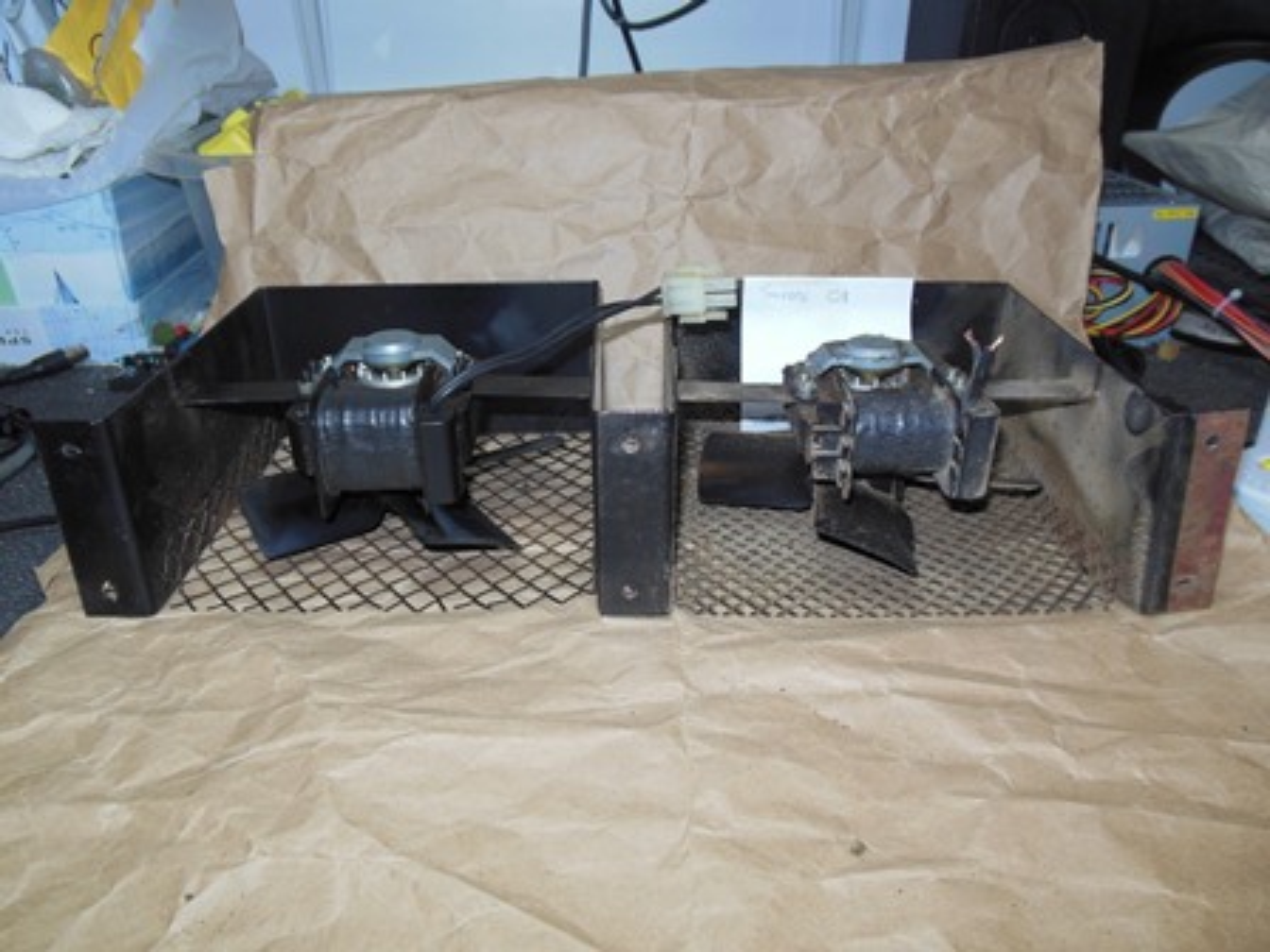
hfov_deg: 69.4
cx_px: 635
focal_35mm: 25
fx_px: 917
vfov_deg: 54.9
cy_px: 476
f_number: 3.2
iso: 125
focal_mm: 4.5
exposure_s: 1/30
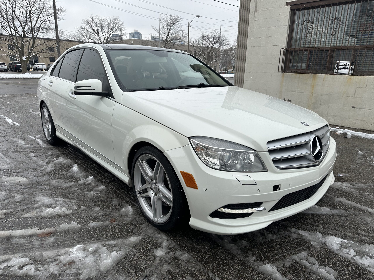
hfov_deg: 71.6
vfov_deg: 56.8
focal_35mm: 24
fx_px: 259
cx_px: 187
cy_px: 140
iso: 80
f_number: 1.78
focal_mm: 6.86
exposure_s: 1/2353
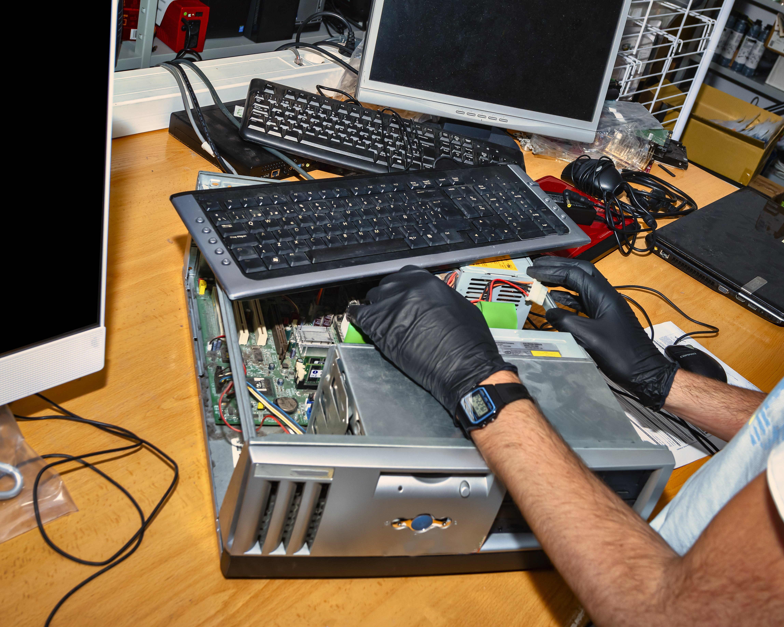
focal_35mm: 41
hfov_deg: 44.8
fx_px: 951
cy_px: 311
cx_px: 410
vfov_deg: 36.5
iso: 200
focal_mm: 24
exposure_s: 1/125
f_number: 8
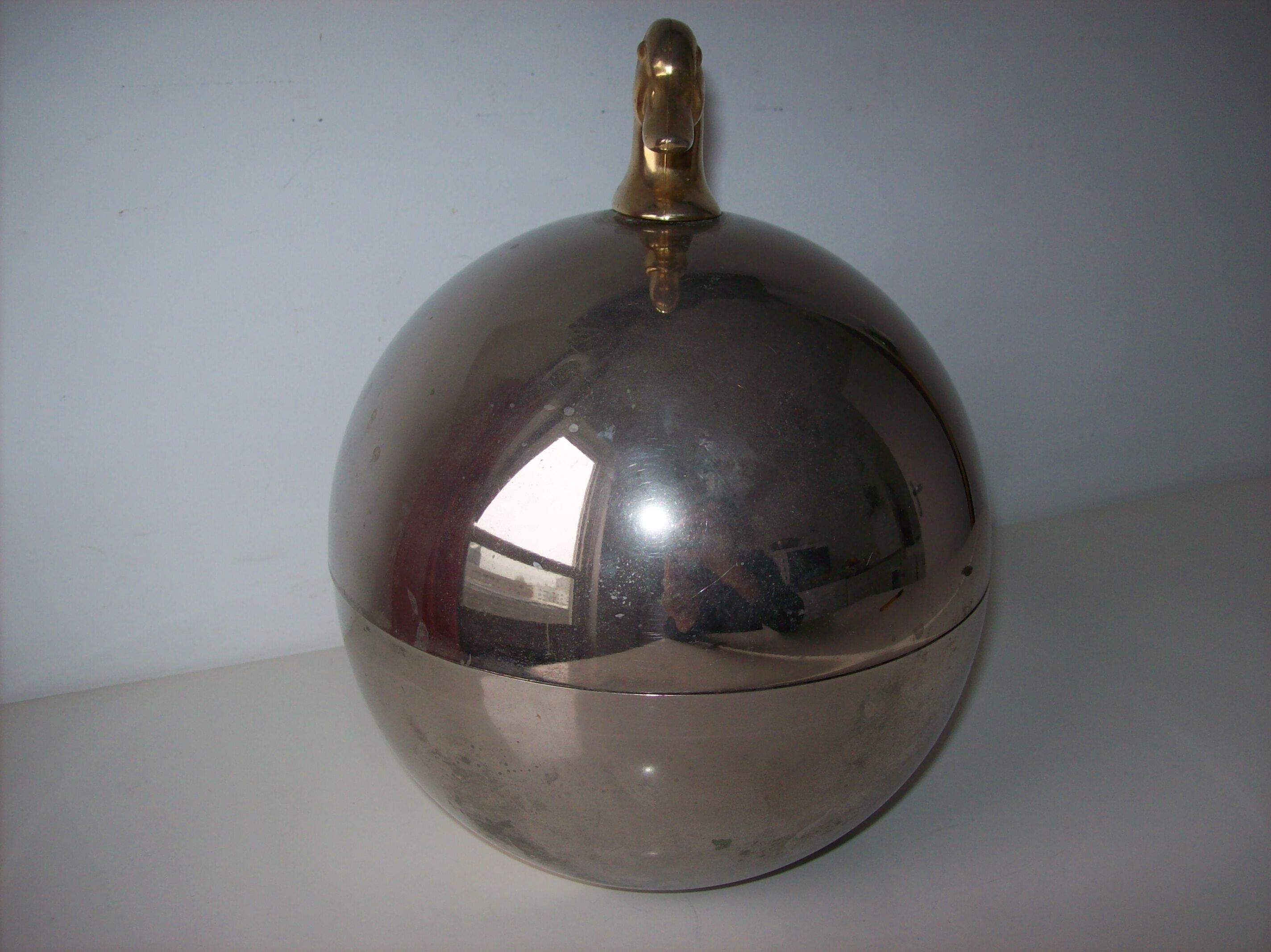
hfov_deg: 51.4
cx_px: 636
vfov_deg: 39.6
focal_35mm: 36
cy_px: 476
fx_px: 1321
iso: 80
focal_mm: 6
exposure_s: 1/64
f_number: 2.7
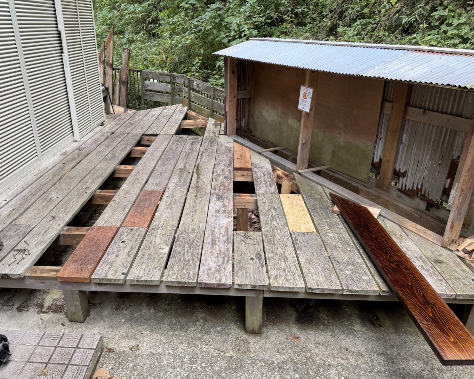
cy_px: 189
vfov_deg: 54.9
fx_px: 365
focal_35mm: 26
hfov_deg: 65.9
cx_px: 212
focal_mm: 6.76
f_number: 1.78
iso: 50
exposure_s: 1/124
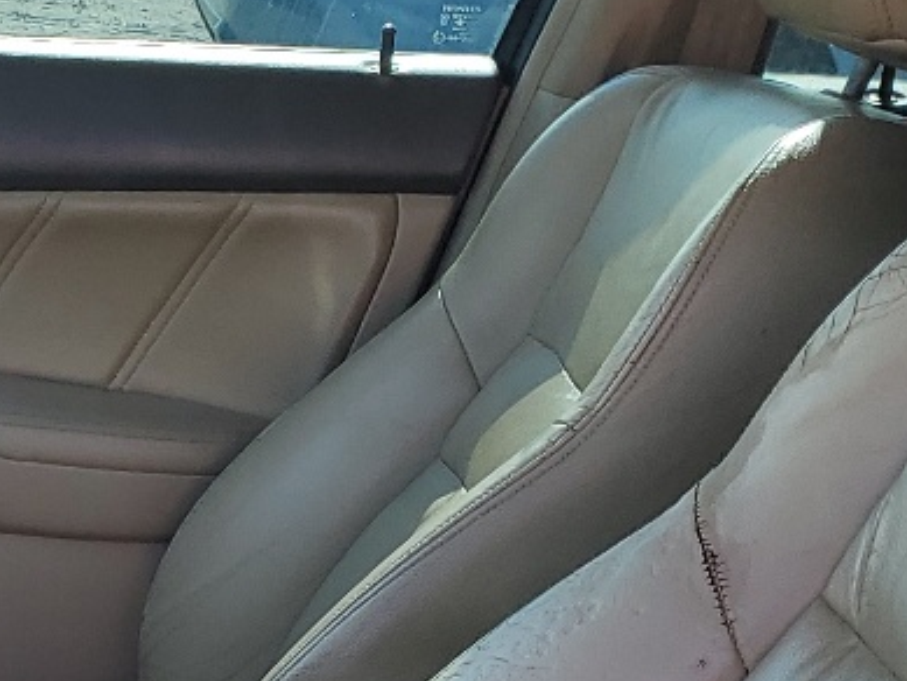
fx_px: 2804
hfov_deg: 17.9
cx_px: -30
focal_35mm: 107
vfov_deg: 13.4
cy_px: 833
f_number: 1.5
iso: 50
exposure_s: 1/556
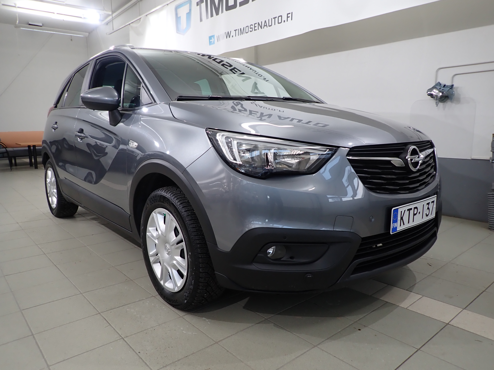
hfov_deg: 69.4
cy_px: 185
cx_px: 247
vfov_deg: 54.9
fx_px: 357
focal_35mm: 25
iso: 125
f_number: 2
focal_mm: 4.5
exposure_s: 1/60
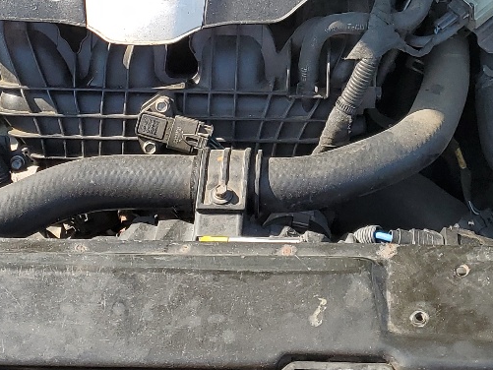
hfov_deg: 23.3
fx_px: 1182
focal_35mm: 83
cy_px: -30
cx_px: 385
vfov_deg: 17.2
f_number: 1.5
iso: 50
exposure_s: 1/909
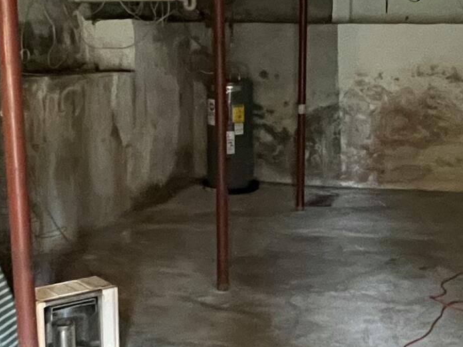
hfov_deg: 34.2
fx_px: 749
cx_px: 282
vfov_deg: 26.1
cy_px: 199
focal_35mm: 56
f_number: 1.8
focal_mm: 1.57
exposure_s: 1/30
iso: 1250
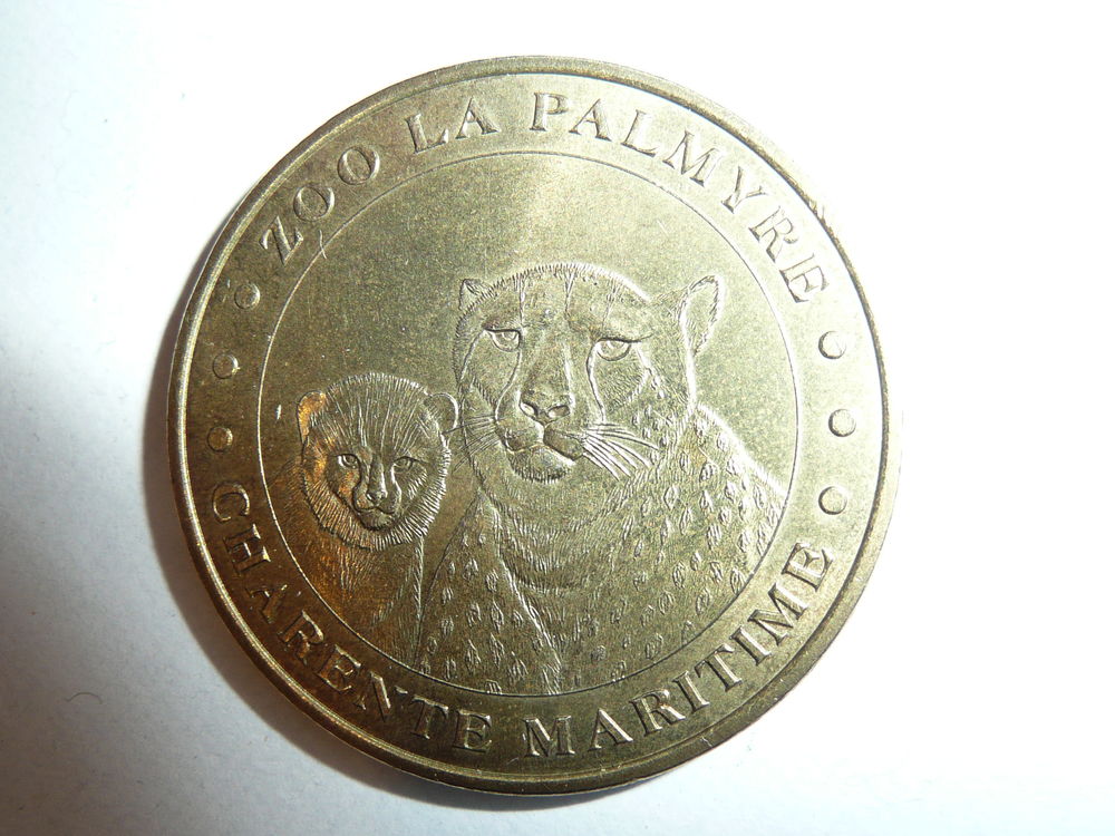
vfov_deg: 37.7
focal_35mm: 38
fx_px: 1224
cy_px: 418
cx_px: 558
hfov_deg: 49.0
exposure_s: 1/30
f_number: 3.5
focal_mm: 5.2
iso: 100
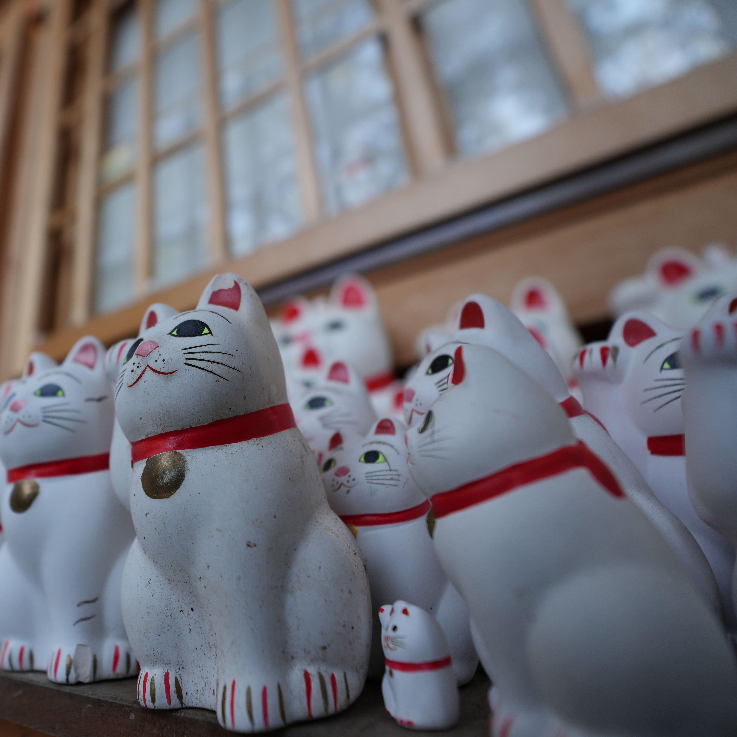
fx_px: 482
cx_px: 177
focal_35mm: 20
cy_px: 384
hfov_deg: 69.4
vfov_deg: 74.8
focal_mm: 10
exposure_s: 1/160
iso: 100
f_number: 2.8
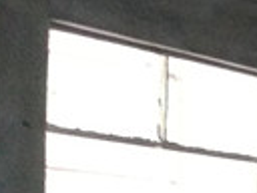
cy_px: 349
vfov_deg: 9.9
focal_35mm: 142
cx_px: 695
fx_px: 1054
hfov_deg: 10.8
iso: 1250
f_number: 2.2
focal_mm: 3.81
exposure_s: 1/25
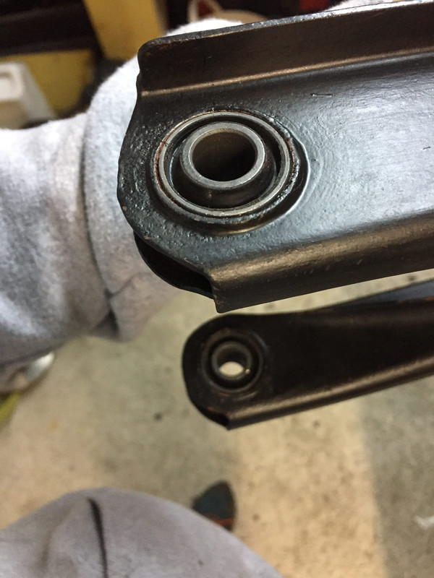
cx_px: 217
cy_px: 289
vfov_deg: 61.7
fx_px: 485
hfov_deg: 48.2
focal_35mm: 29
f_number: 2.2
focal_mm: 4.15
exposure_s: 1/25
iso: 250
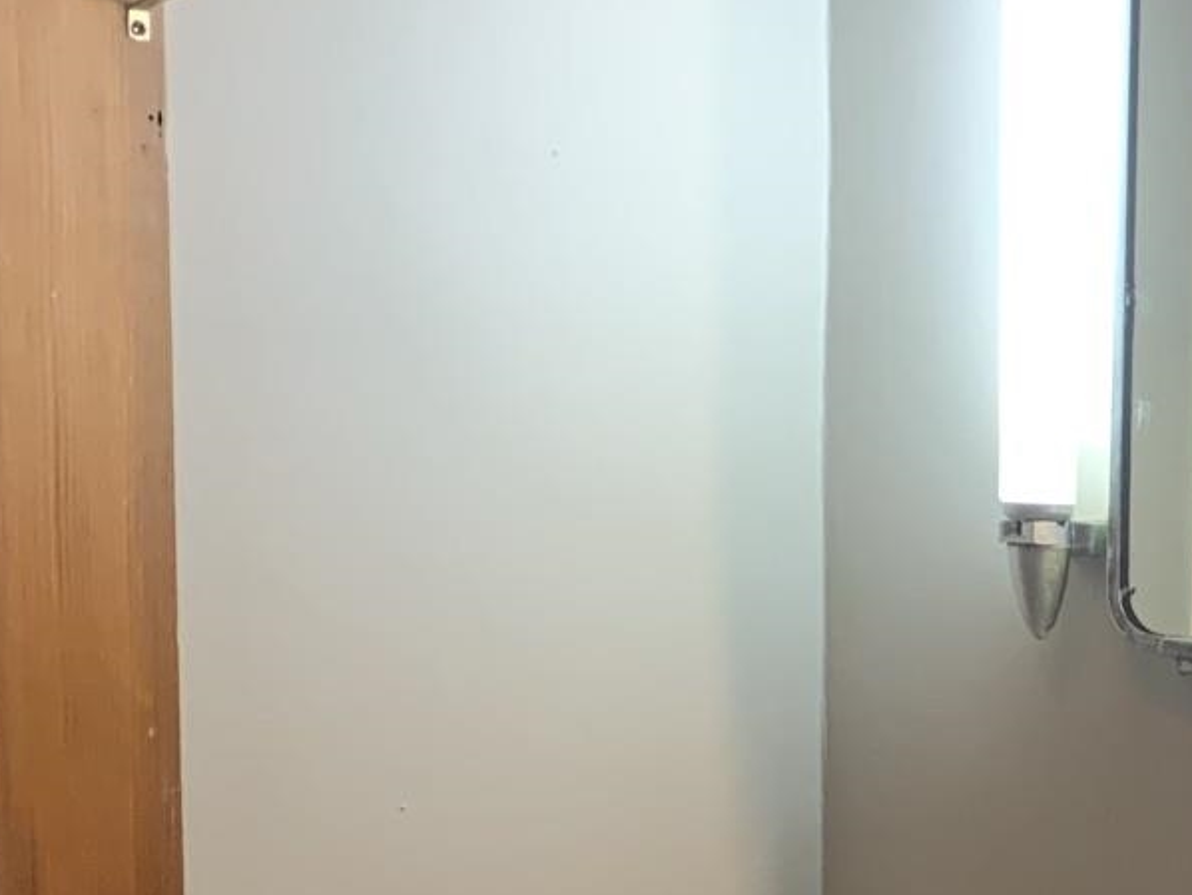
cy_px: 1062
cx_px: 1501
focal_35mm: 89
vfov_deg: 16.0
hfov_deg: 20.3
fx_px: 3066
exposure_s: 1/60
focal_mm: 4.25
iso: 200
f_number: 1.8
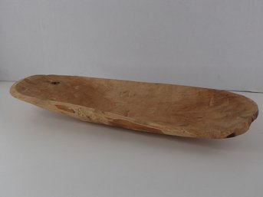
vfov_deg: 38.6
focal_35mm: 37
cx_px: 132
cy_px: 98
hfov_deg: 50.2
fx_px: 281
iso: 100
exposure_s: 1/160
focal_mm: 6.64
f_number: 4.7
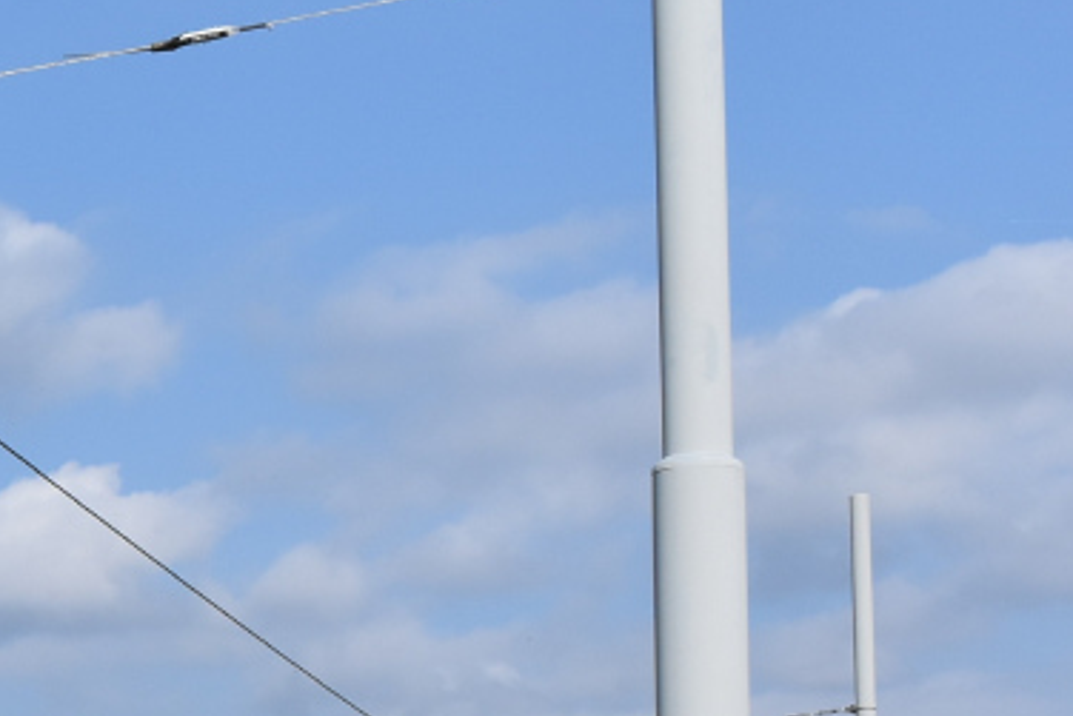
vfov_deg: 10.3
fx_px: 3868
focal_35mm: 130
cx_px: -685
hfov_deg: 14.4
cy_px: 968
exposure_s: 1/500
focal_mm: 25
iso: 200
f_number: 11
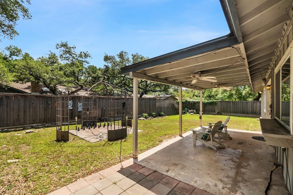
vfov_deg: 77.3
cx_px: 146
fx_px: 122
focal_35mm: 15
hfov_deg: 100.4
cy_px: 98
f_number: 7.1
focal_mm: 10
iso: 100
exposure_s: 1/200
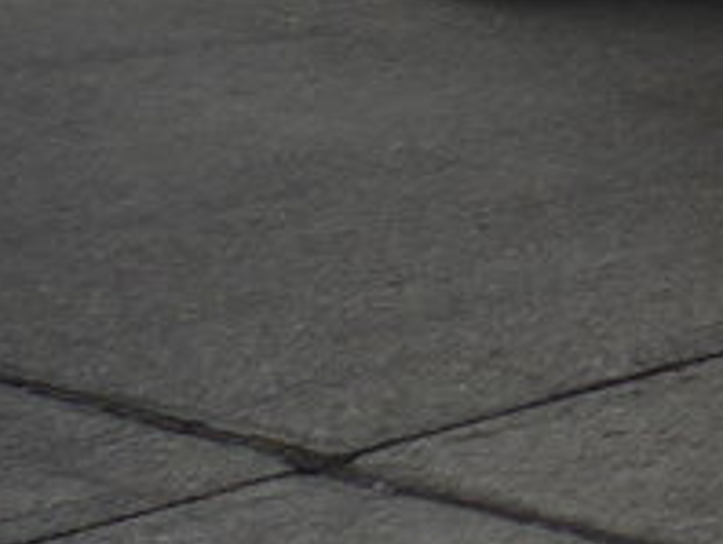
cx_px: 1833
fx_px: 4559
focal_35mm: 218
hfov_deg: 8.2
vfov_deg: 6.4
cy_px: -840
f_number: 2.8
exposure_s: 1/800
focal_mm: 7.5
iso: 80
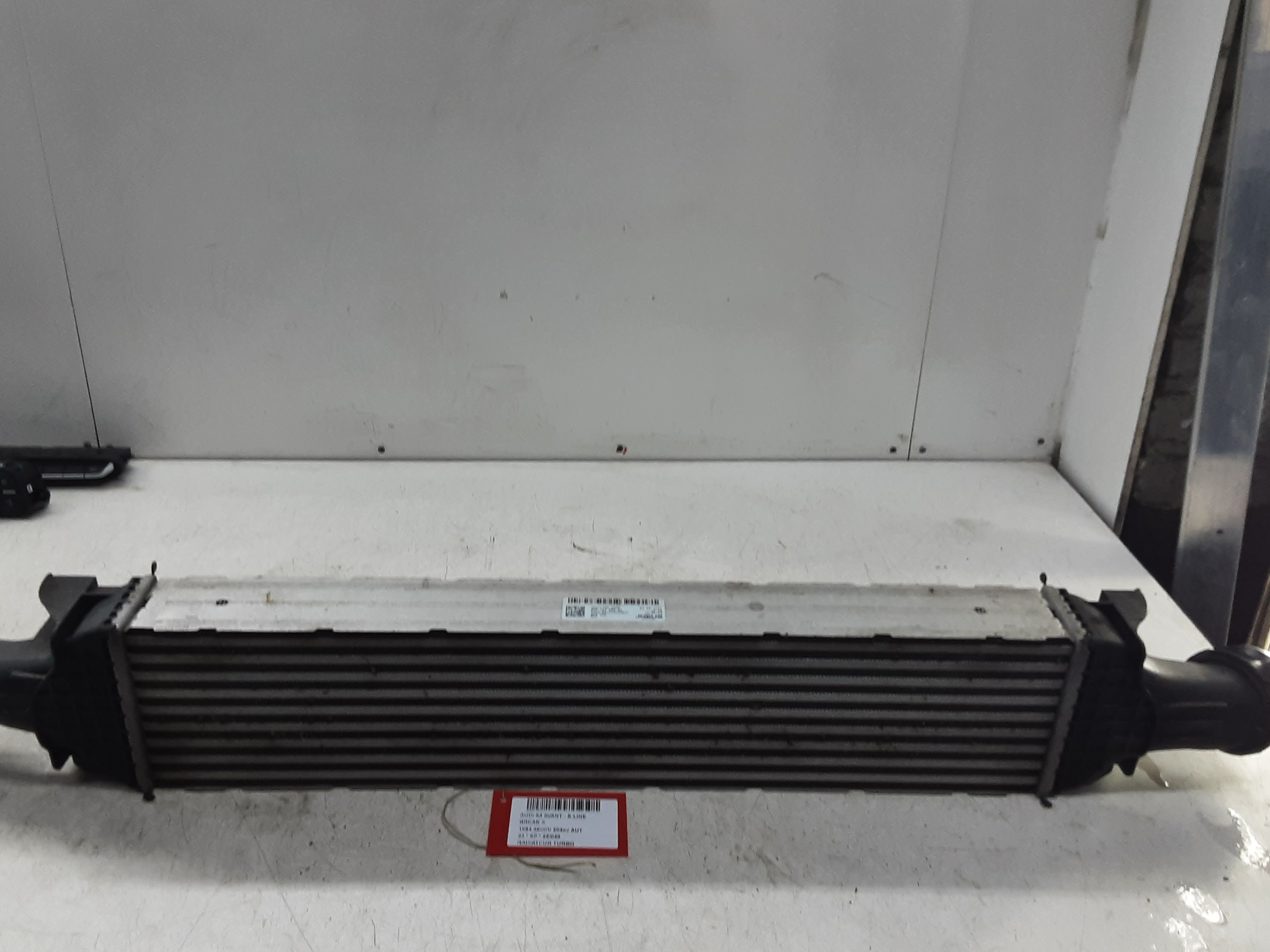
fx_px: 1101
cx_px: 595
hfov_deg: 59.9
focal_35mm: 30
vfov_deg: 46.8
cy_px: 500
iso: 80
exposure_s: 1/50
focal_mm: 2.91
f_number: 1.9
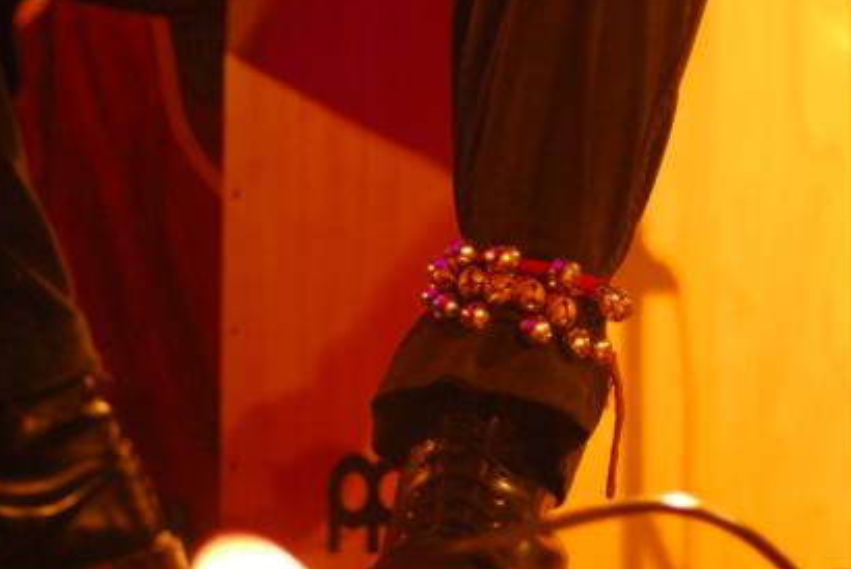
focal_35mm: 128
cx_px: 540
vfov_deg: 10.7
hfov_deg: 16.0
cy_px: 309
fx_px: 3028
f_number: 1.4
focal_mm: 50
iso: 800
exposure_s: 1/125
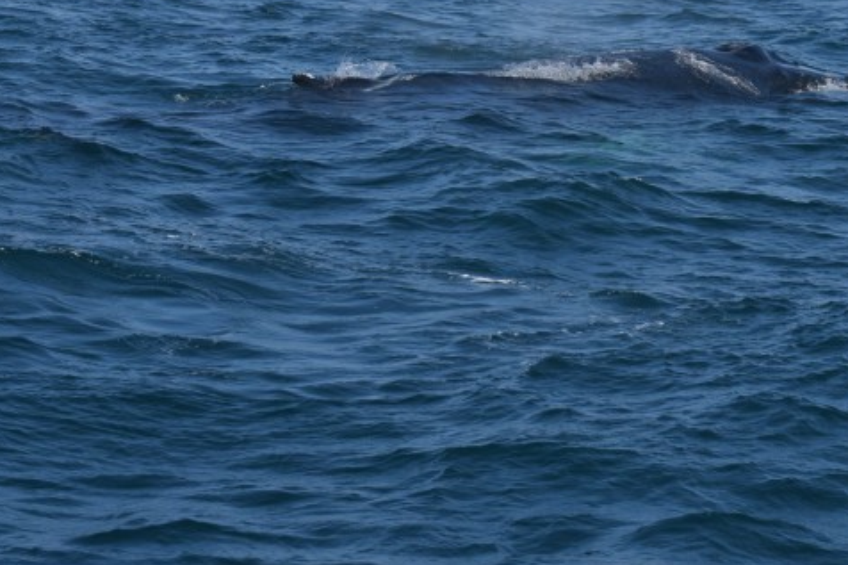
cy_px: -9
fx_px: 4406
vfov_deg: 7.3
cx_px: 581
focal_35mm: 187
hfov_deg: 11.0
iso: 200
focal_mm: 55
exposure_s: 1/1600
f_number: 5.6
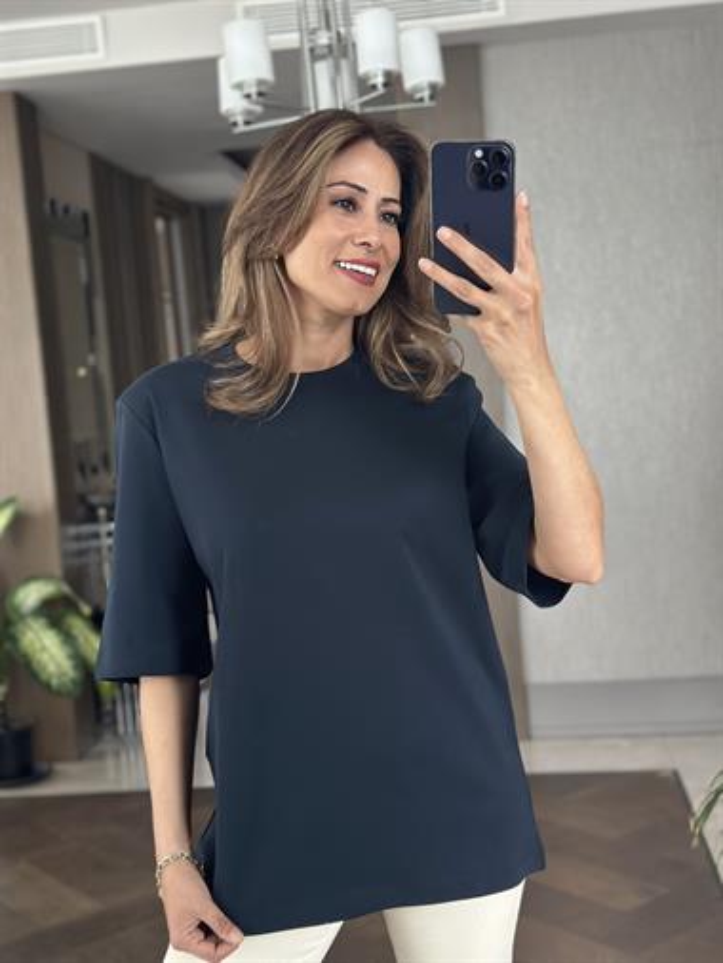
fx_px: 1336
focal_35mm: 48
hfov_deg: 30.3
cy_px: 482
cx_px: 362
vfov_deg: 39.6
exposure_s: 1/51
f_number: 1.78
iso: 400
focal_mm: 6.86
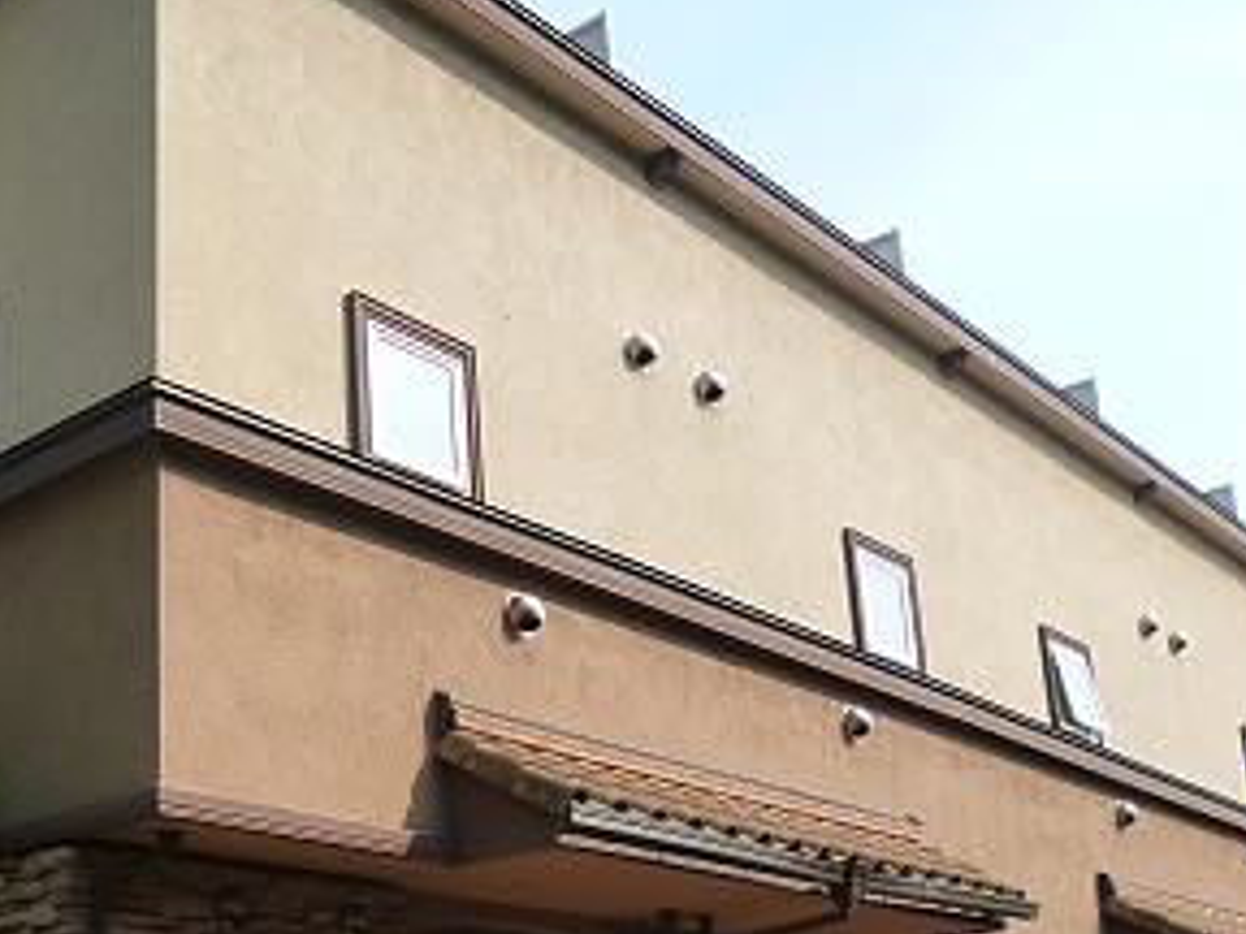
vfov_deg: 28.8
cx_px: 459
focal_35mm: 50
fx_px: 1800
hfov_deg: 37.9
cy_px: 670
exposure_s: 1/1300
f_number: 2.5
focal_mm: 4.3
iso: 160
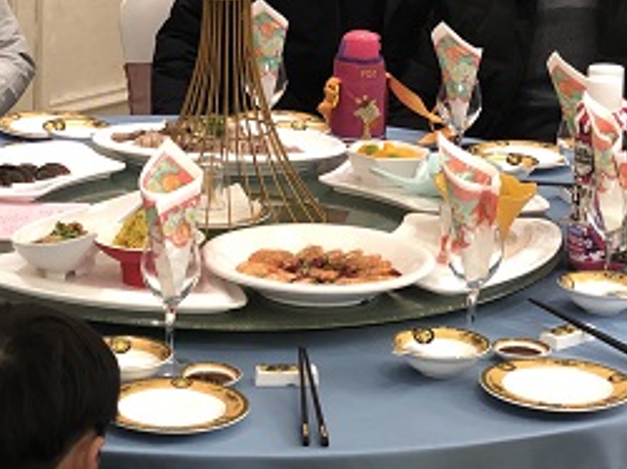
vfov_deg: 11.8
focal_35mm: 125
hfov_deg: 15.7
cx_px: 183
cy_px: 176
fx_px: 2262
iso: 100
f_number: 2.4
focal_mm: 6
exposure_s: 1/33
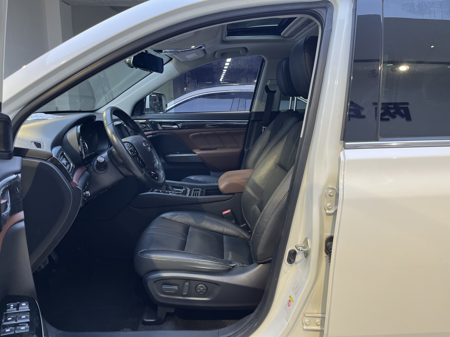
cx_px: 225
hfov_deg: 67.3
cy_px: 168
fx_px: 338
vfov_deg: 53.1
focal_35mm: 26
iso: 50
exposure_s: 1/100
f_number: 1.6
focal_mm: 5.1
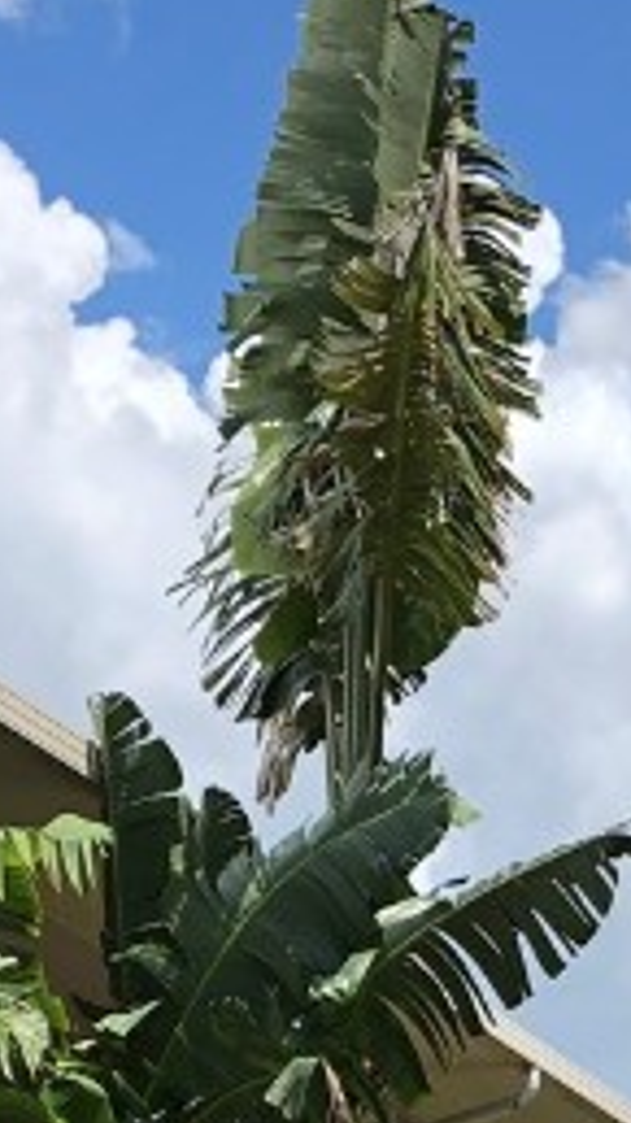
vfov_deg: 16.4
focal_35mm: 121
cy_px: 1624
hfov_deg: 10.0
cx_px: 292
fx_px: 3602
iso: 20
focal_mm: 3.99
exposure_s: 1/1453
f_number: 1.8
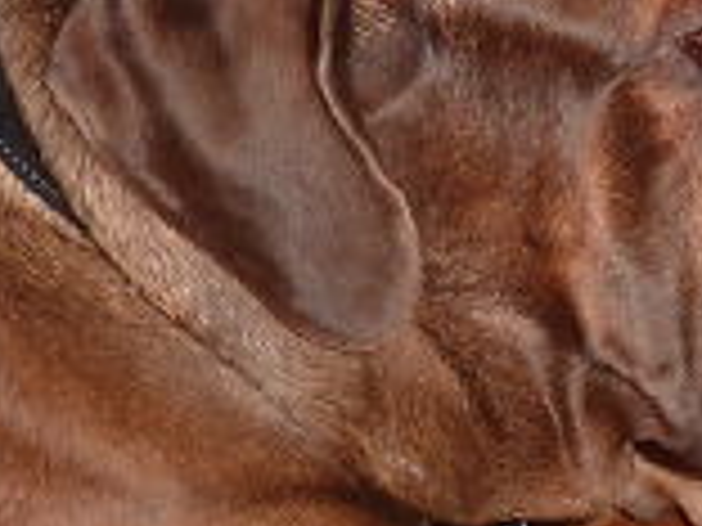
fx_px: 2271
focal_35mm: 112
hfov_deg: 16.5
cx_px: 950
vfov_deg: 13.2
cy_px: 133
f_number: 3.3
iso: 100
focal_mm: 4.1
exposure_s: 1/125
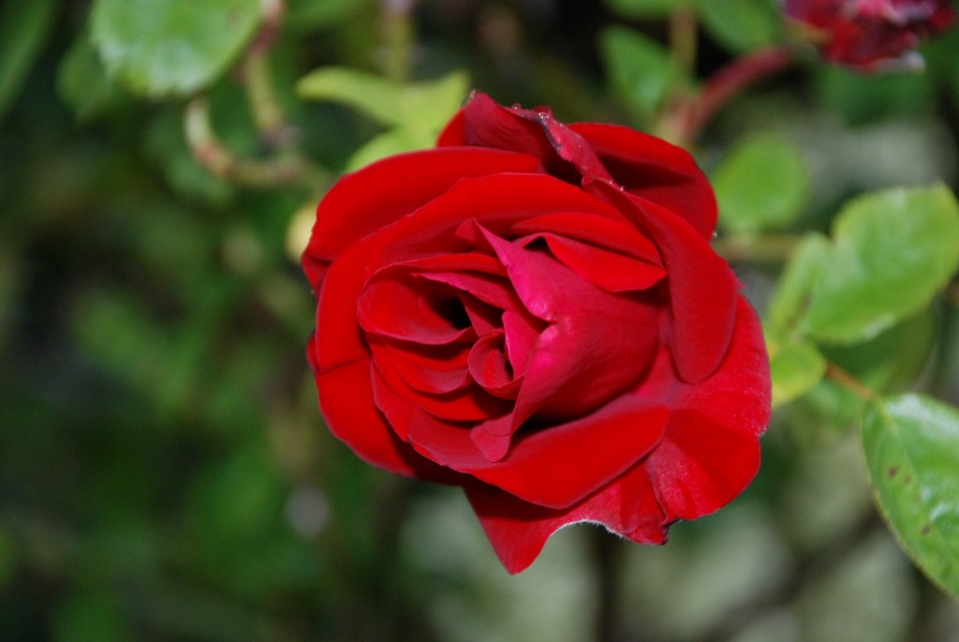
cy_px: 321
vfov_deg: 8.7
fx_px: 4200
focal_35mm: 158
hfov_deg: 13.0
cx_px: 480
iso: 640
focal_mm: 105
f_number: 6.3
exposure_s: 1/60
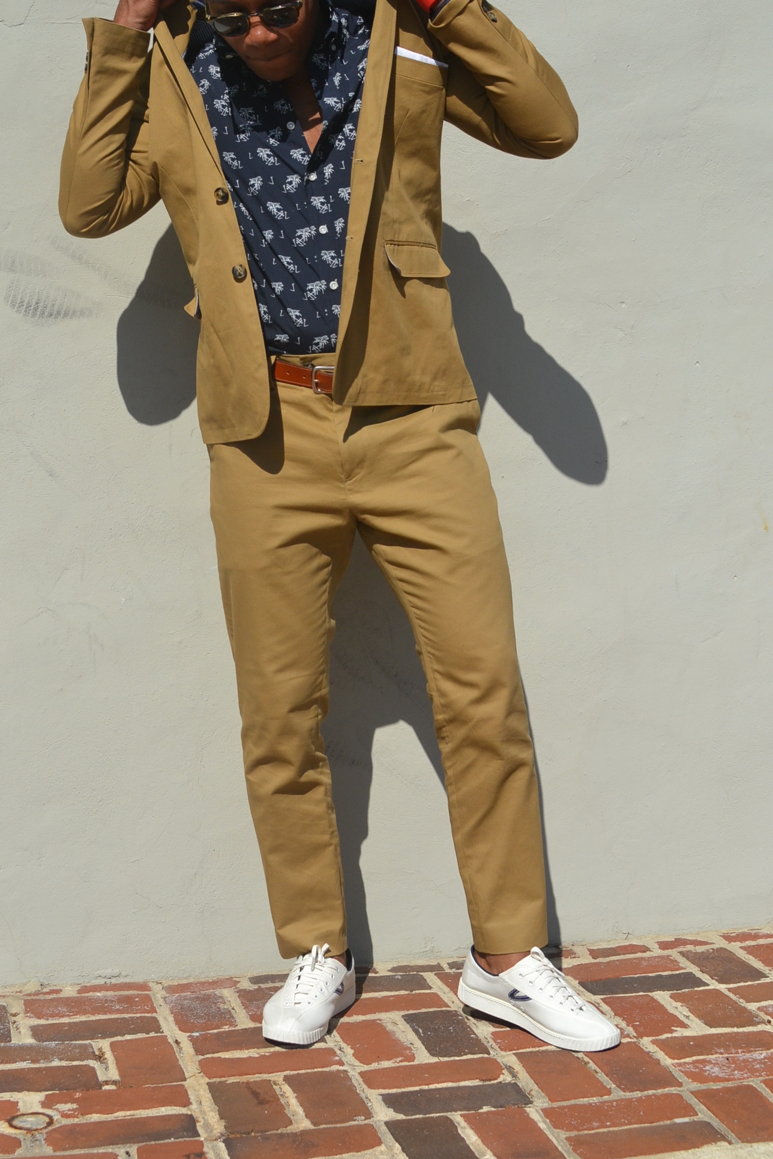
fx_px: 2016
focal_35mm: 63
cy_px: 481
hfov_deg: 21.7
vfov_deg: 32.0
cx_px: 393
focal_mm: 35
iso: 400
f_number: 5.6
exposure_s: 1/1600
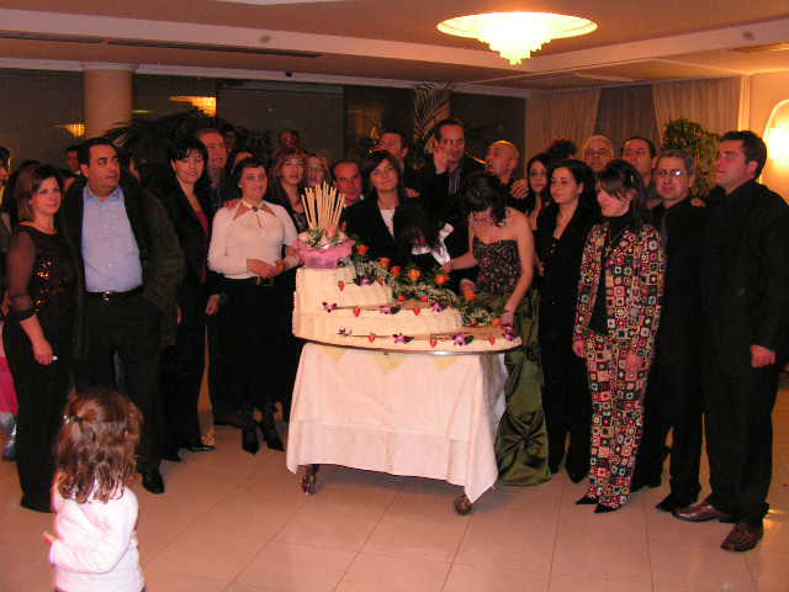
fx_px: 821
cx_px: 394
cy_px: 296
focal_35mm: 36
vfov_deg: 39.7
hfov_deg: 51.4
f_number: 3.2
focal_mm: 6
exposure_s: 1/40
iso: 200
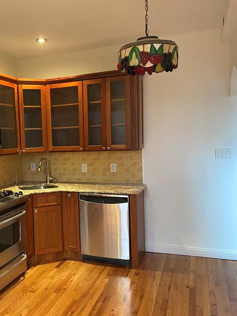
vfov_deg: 52.6
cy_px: 158
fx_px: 319
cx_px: 50
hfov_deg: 39.2
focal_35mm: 35
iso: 500
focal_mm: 4.25
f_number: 1.8
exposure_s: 1/30
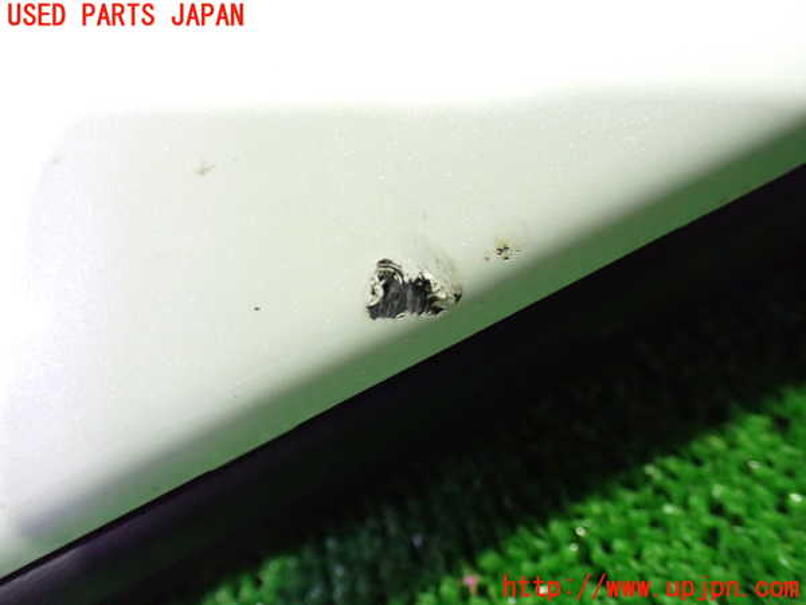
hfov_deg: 60.0
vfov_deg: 46.8
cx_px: 403
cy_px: 302
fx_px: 699
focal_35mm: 30
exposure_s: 1/30
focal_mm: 5.4
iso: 1000
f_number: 2.3
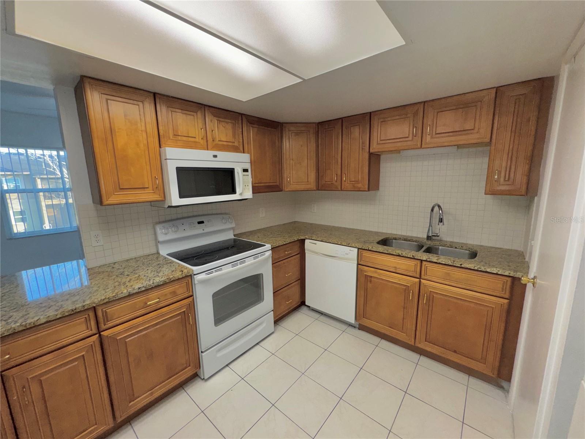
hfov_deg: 102.1
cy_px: 220
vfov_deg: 85.7
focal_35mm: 14
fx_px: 237
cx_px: 292
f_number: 2.2
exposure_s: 1/120
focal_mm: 2.22
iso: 100
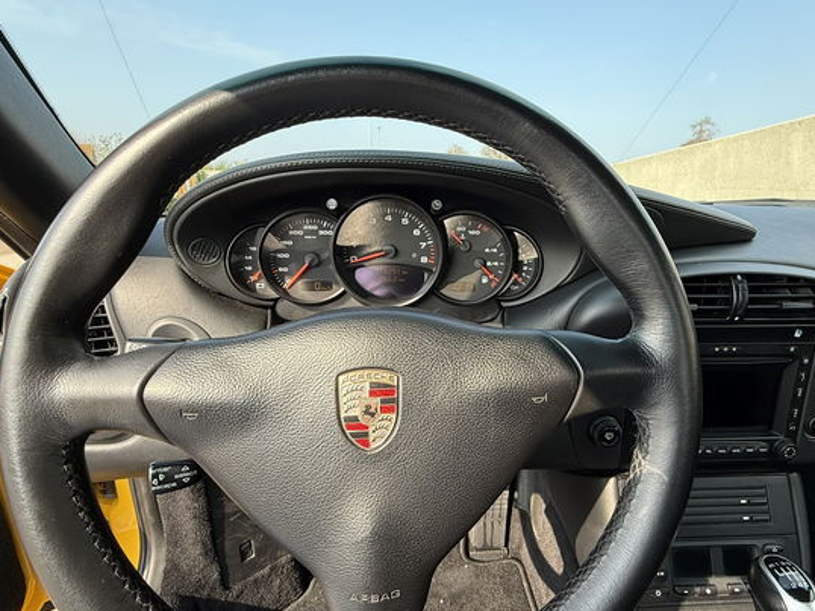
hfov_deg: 81.5
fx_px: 471
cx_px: 447
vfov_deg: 65.9
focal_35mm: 20
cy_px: 311
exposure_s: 1/357
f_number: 2.2
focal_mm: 2.22
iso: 64
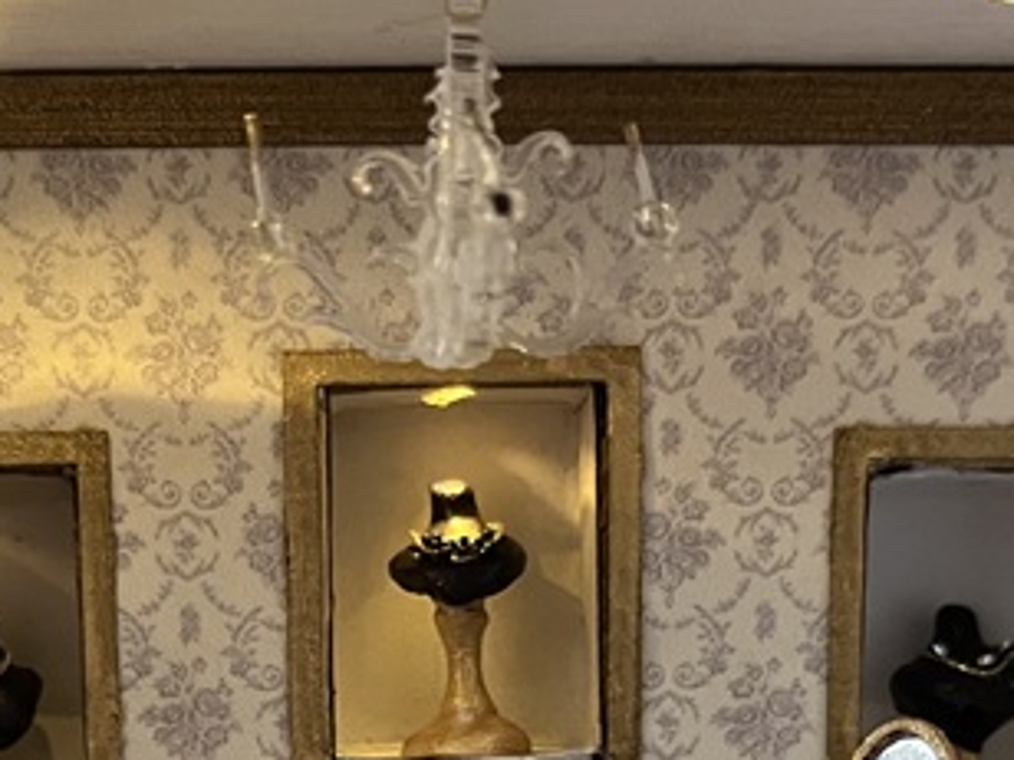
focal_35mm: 76
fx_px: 2226
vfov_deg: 17.9
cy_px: 1025
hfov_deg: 25.6
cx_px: 412
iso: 800
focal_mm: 5.1
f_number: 1.6
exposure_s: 1/30
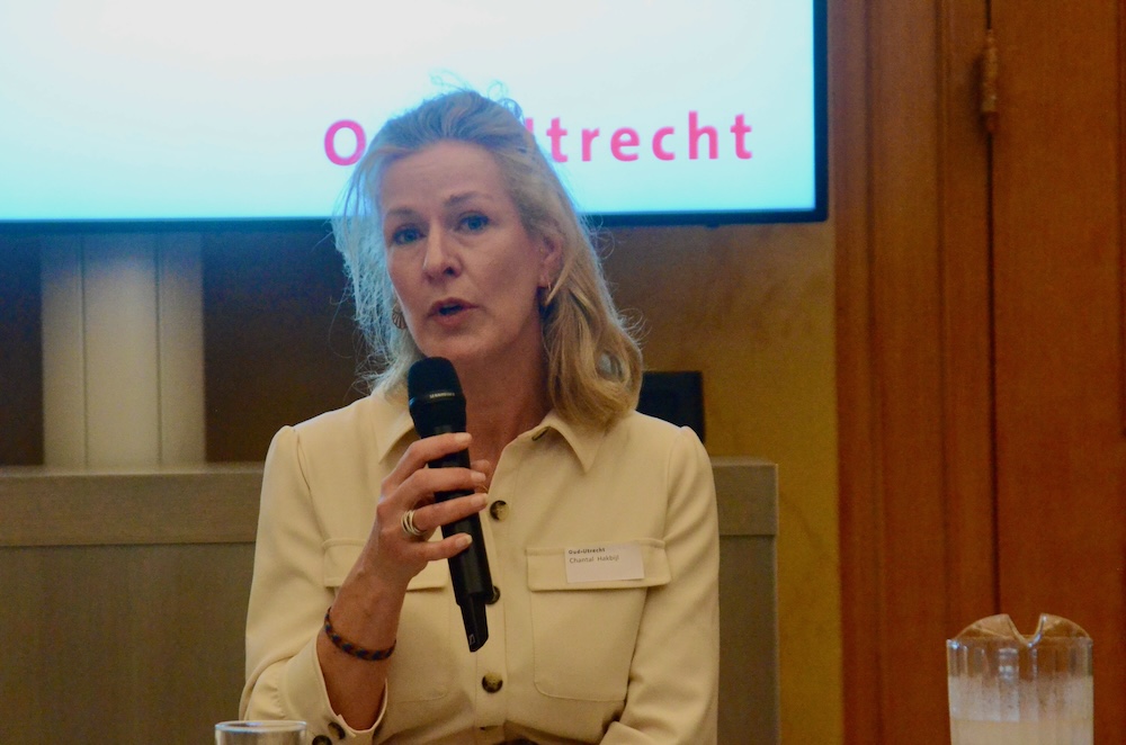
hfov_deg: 13.1
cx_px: 563
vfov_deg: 8.7
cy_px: 372
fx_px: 4915
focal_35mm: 158
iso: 6400
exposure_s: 1/160
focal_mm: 105
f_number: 5.6
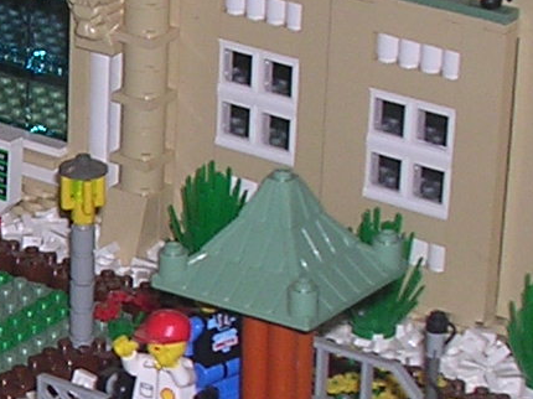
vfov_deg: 7.2
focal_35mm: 205
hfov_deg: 9.3
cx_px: -336
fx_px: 3155
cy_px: 281
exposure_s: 1/60.1
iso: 100
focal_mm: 6.6
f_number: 3
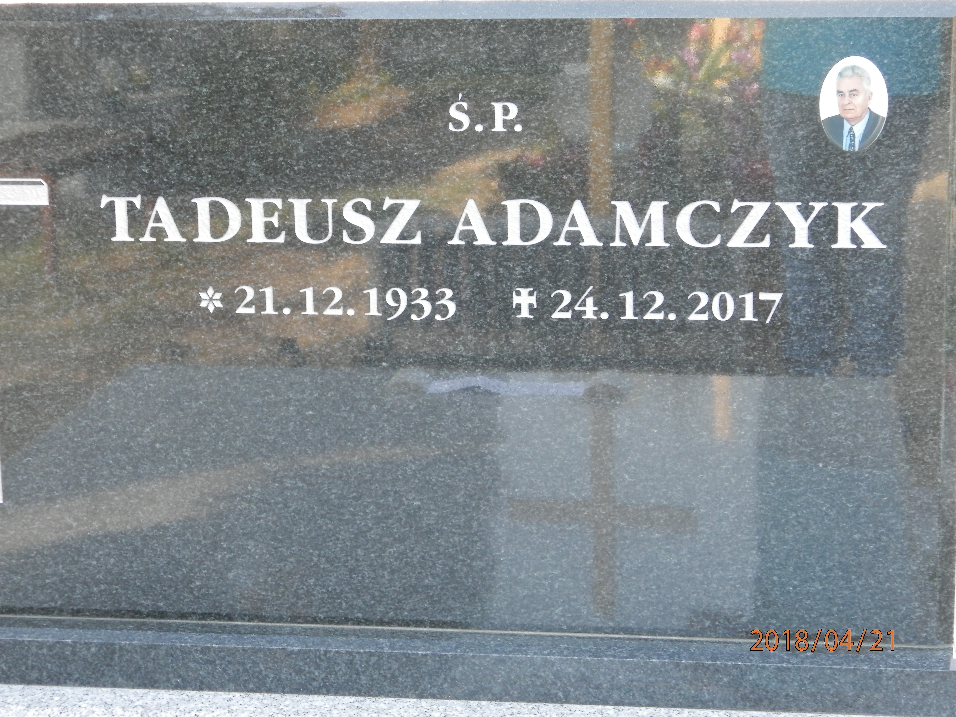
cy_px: 358
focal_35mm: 82
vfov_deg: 18.0
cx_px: 478
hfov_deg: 23.8
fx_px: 2265
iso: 200
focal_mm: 14.6
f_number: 4.2
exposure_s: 1/50
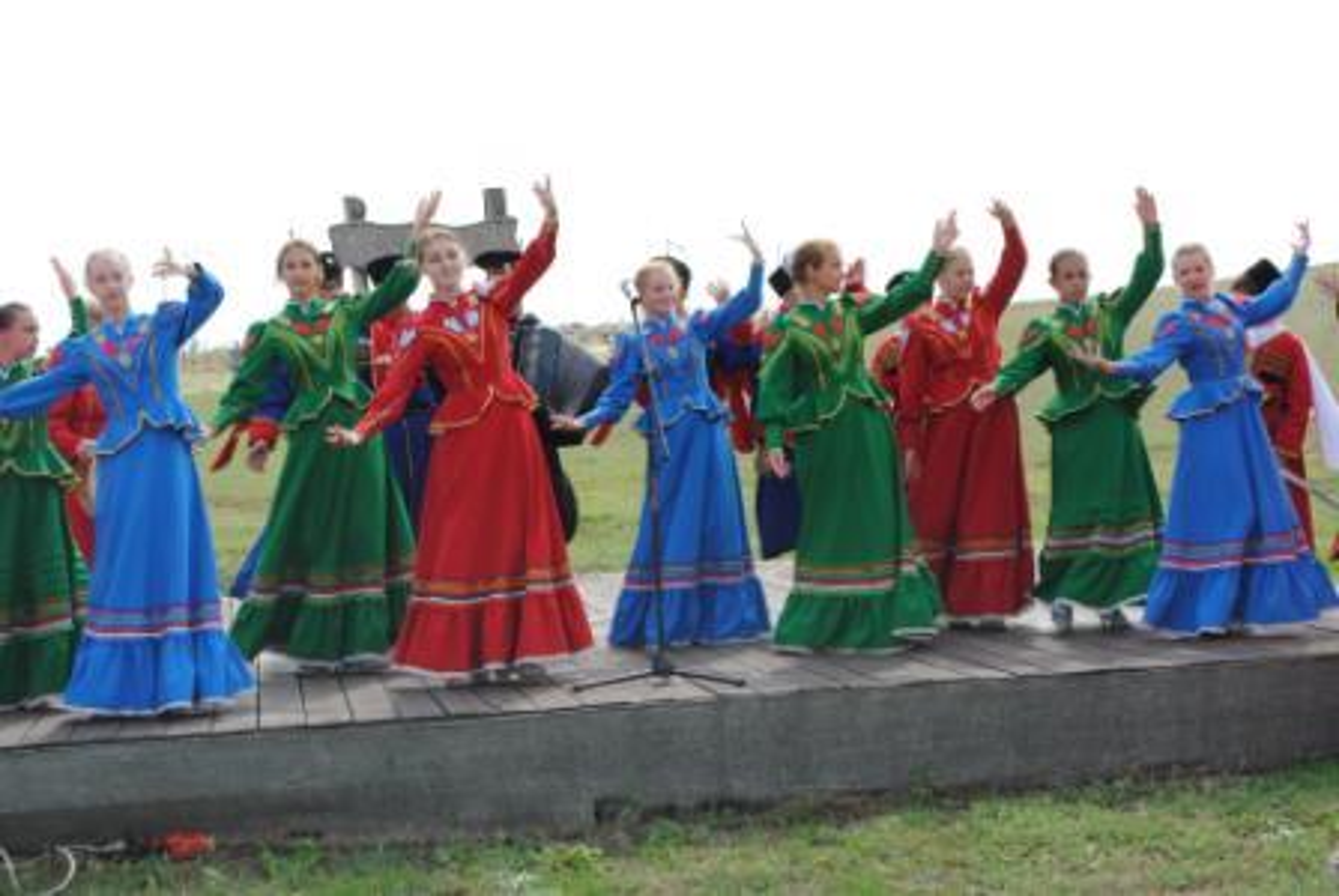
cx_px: 670
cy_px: 448
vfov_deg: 22.7
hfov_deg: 33.4
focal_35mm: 60
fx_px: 2235
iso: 100
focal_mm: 40
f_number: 6.3
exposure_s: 1/160
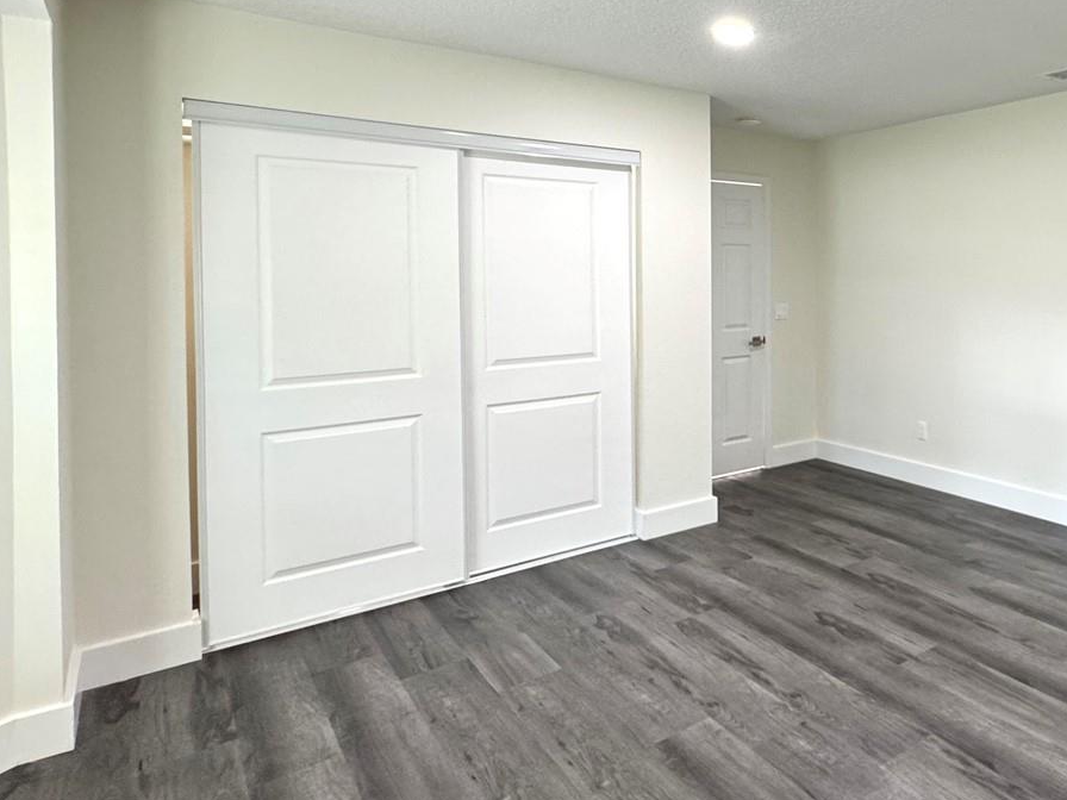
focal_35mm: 25
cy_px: 282
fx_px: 771
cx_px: 868
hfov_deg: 62.9
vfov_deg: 54.0
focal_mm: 2.22
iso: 250
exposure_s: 1/60
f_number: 2.2
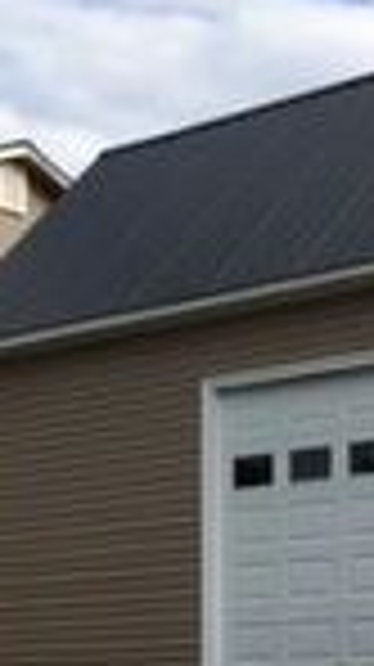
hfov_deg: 11.3
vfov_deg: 19.8
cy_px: 506
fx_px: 1891
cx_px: 81
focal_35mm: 107
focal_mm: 4.15
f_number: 2.2
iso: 32
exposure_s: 1/1866
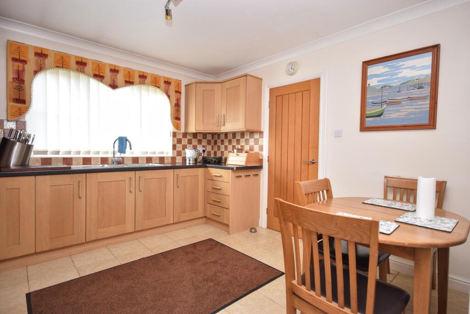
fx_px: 235
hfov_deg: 90.0
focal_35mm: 18
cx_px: 235
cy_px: 157
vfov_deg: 67.4
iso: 320
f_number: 4.5
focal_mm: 12
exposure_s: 1/60
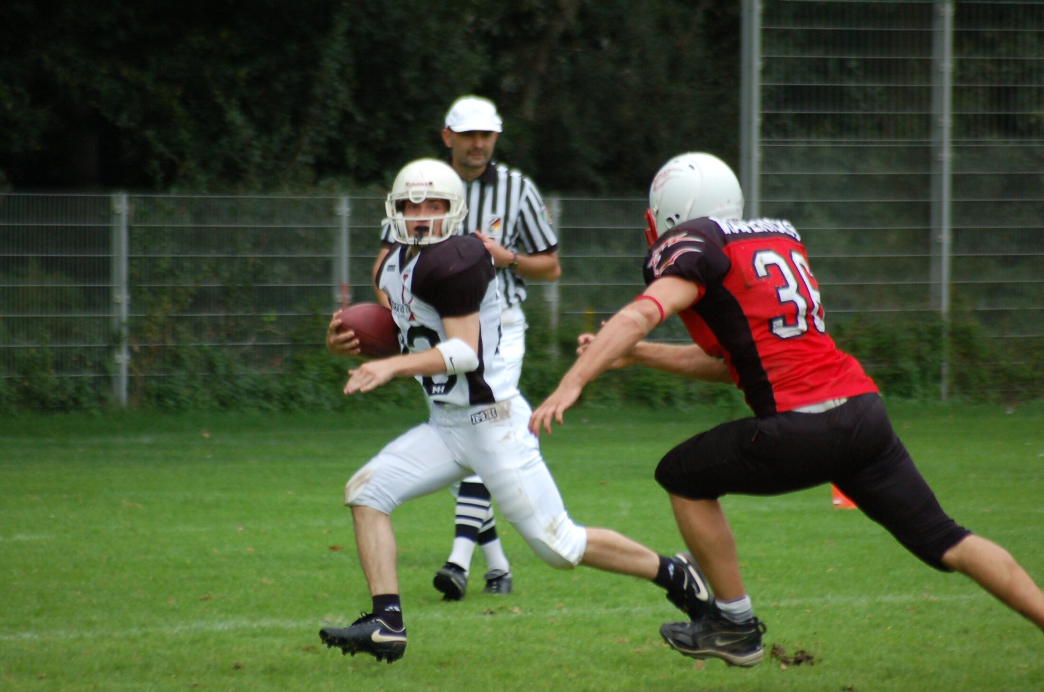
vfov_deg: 3.0
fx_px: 13025
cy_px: 346
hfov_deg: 4.6
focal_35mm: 450
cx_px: 522
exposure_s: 1/500
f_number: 5.6
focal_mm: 300
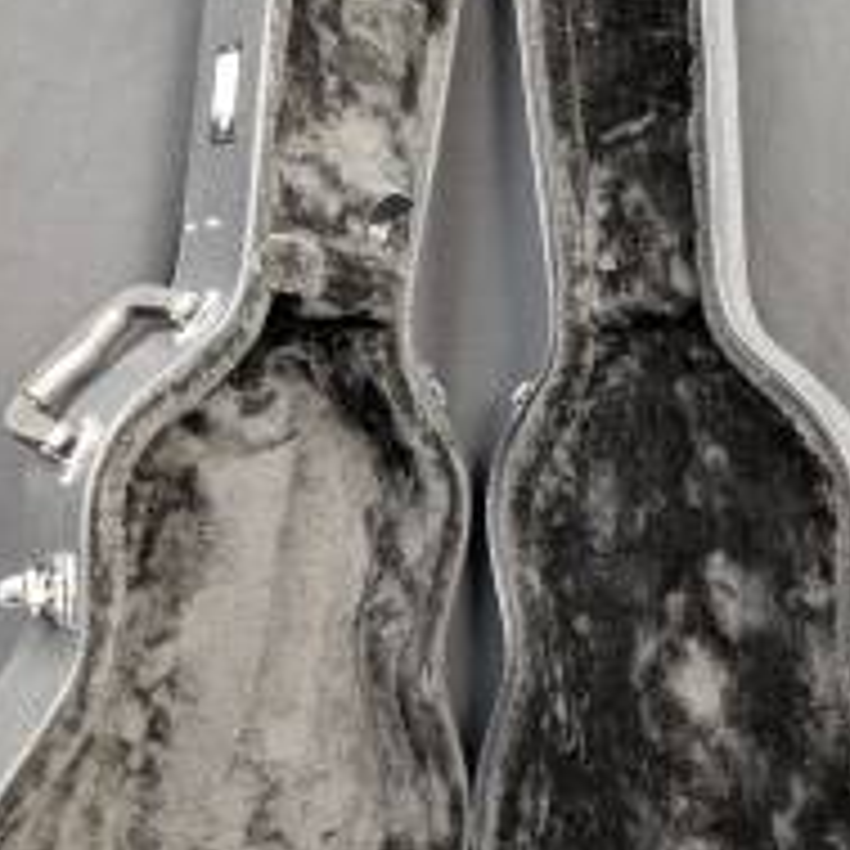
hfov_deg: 37.5
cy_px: 405
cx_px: 479
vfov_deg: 37.5
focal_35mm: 45
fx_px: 1250
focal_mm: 6.9
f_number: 1.68
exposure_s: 1/24.8
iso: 597
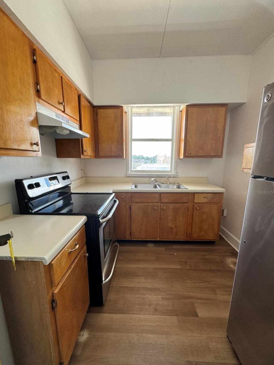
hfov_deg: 81.8
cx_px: 133
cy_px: 192
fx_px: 158
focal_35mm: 15
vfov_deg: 98.1
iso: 100
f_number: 2.2
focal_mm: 2.22
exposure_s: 1/99
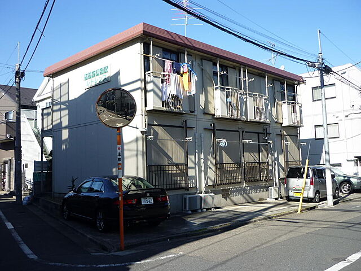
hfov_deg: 55.4
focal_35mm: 33
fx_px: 344
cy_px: 136
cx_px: 180
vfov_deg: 42.9
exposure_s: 1/640
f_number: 2.8
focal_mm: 5.5
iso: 80
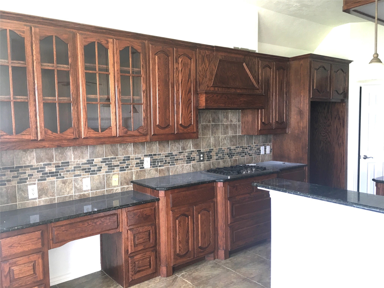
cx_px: 192
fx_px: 322
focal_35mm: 29
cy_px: 144
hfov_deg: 61.7
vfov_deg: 48.2
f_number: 2.2
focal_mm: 4.15
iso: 25
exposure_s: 1/15
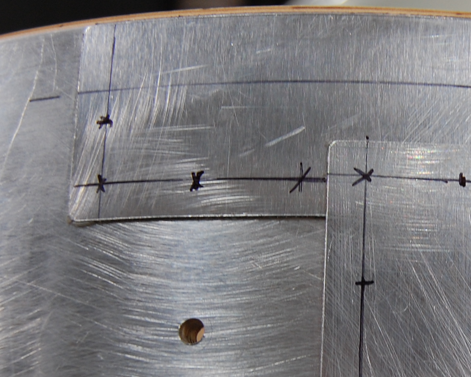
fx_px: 1103
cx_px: 427
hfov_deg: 23.4
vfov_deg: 19.3
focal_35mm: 79
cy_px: 246
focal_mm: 23
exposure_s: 1/80
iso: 400
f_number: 4.5
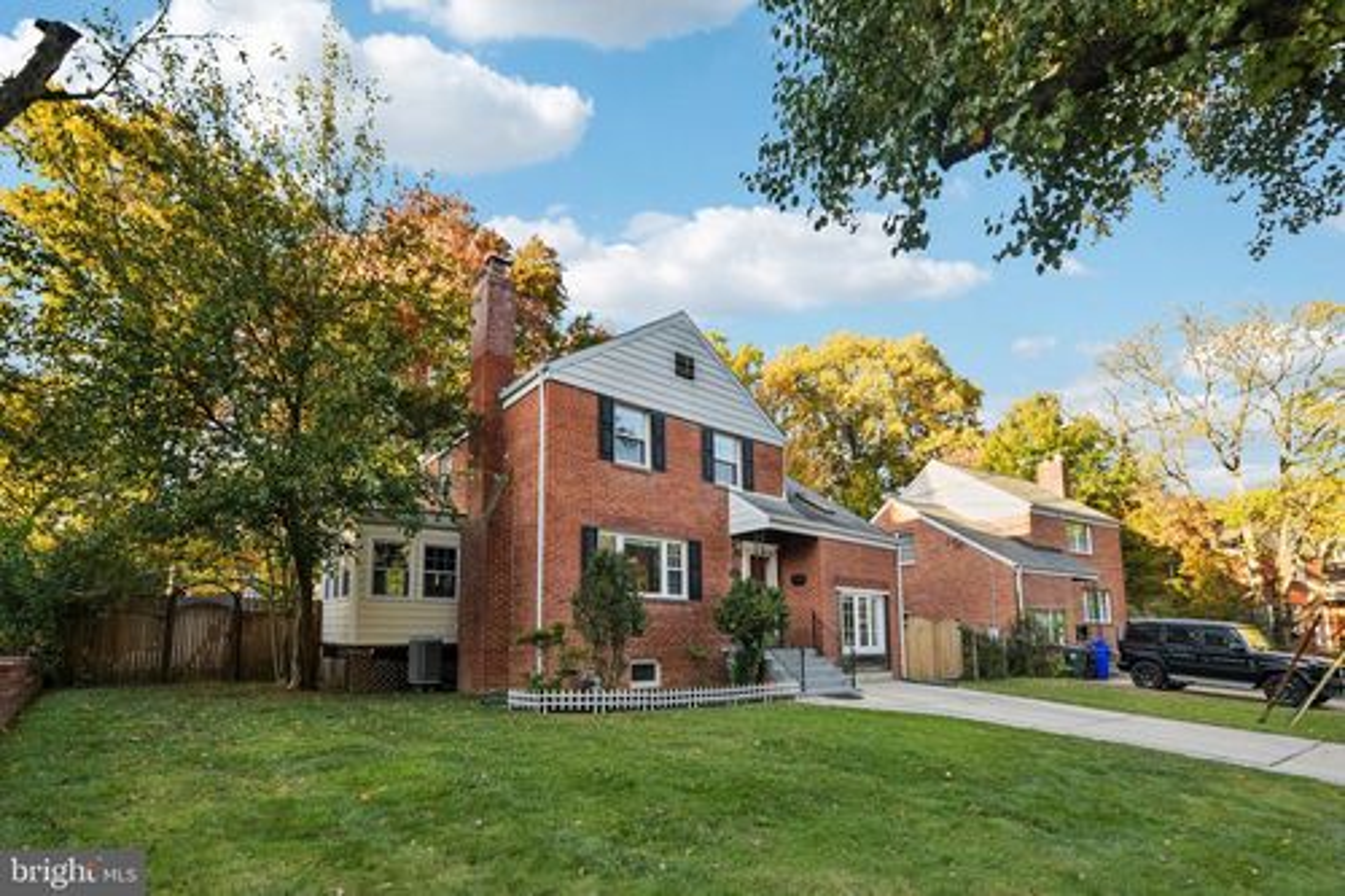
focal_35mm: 14
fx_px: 523
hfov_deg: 104.3
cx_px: 672
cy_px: 448
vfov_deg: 81.2
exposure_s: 1/15
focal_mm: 14
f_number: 8
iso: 125
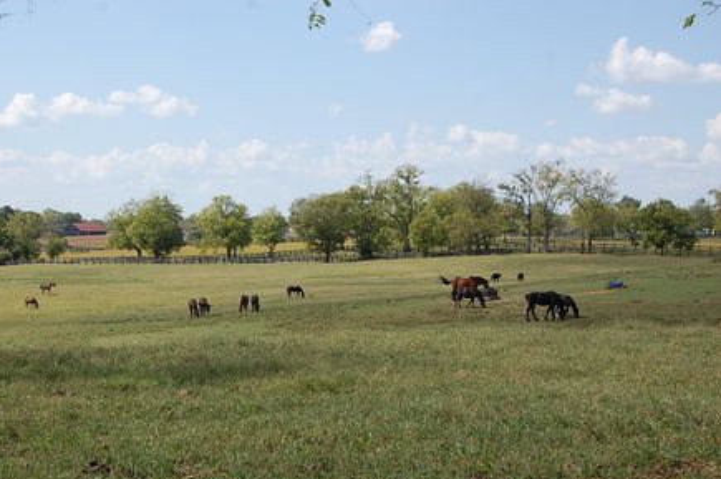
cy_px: 262
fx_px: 1552
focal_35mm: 78
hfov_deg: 26.1
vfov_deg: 17.5
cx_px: 308
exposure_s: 1/320
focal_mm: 45
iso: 200
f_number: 9
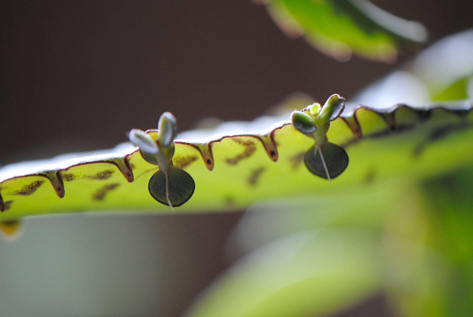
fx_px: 1716
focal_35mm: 131
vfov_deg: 10.5
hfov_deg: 15.7
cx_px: 237
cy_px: 155
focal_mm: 85
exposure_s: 1/50
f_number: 4
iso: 400
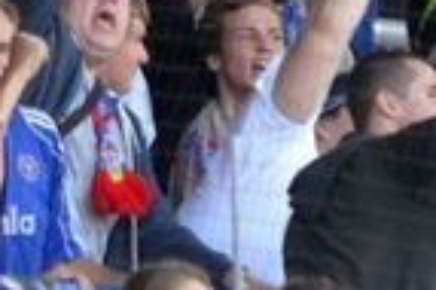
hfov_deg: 1.7
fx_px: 14468
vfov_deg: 1.1
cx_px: -61
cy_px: 147
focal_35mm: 1196
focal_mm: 200
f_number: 3.2
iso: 800
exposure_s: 1/800
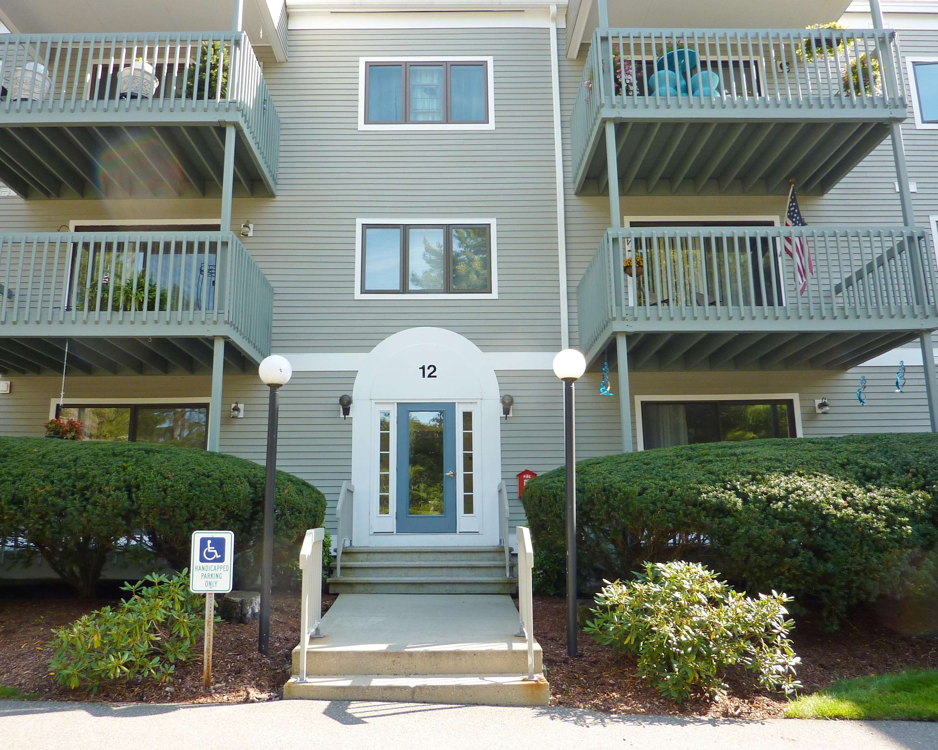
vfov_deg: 53.2
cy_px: 379
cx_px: 452
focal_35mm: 27
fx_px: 750
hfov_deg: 64.0
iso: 80
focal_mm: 4.1
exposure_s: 1/125
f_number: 3.5
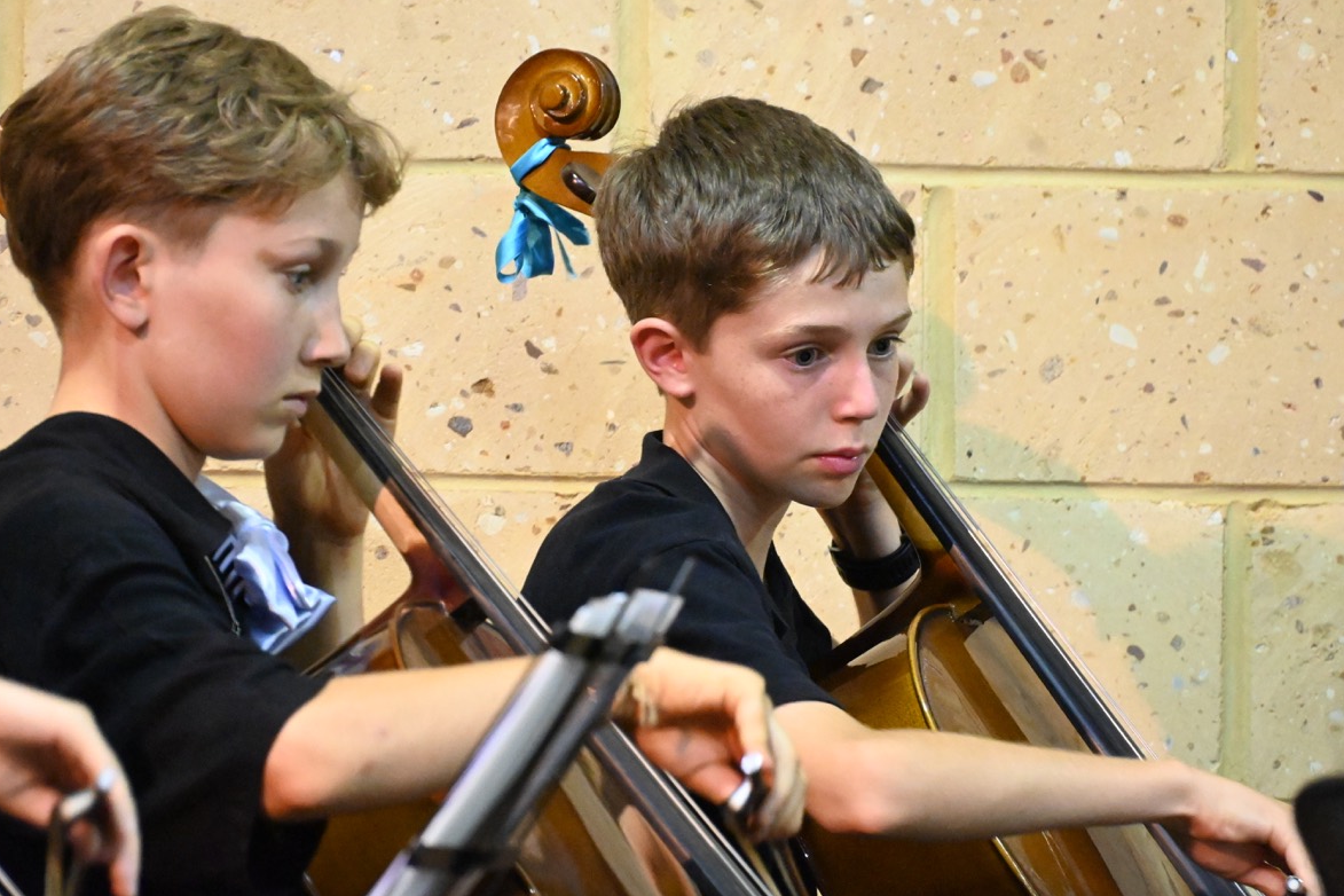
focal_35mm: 614
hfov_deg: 3.4
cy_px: 457
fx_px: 22921
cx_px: 677
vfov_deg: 2.2
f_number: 8
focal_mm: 400
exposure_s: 1/30
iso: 16000
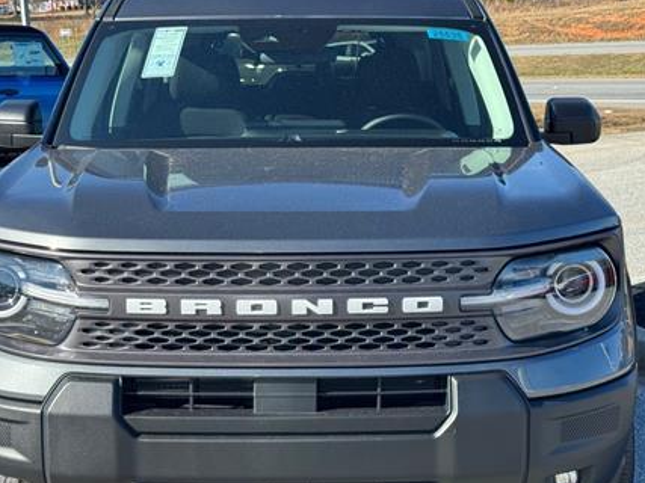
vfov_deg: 20.4
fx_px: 1341
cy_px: 284
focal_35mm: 72
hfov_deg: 27.0
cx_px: 313
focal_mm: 6.76
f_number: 1.78
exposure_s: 1/1524
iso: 64
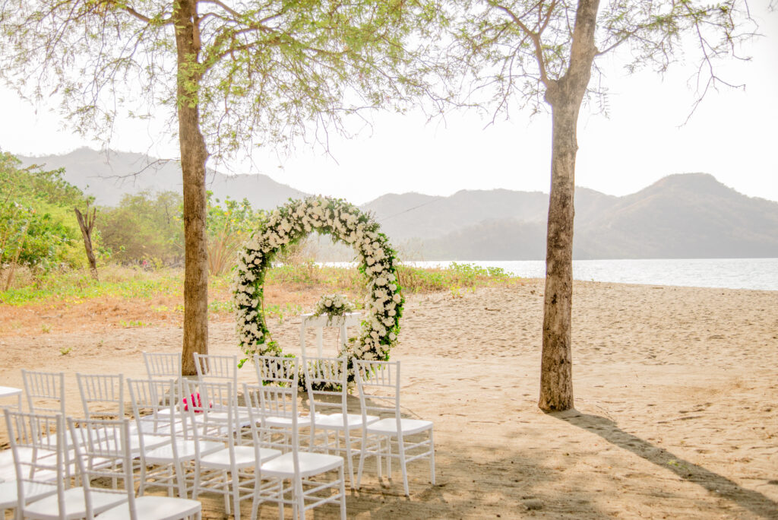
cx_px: 389
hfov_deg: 44.5
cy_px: 260
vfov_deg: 30.6
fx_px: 951
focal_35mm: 44
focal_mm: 44
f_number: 4
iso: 200
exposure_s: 1/800
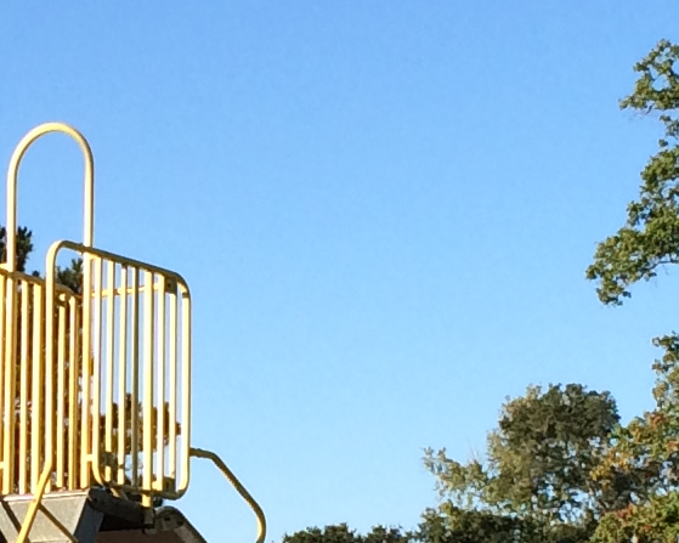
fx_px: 3436
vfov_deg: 9.0
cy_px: 539
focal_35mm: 171
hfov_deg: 11.2
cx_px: 90
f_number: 2.2
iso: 32
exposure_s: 1/1208
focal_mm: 4.12
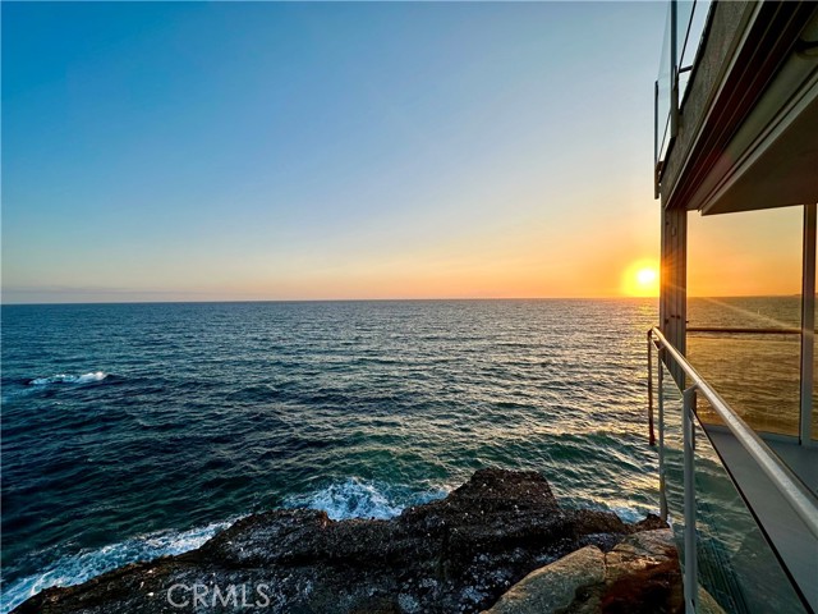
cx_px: 409
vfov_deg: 85.7
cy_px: 307
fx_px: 331
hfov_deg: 102.1
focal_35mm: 14
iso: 50
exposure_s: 1/1072
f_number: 2.2
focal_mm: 2.22
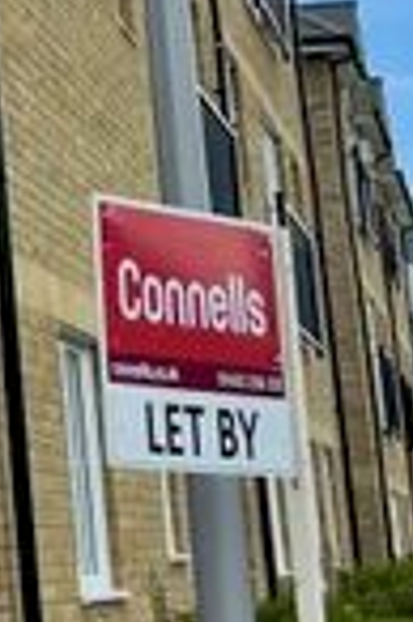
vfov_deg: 15.2
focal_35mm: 130
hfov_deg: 8.9
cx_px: -758
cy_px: -130
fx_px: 2242
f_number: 1.6
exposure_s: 1/3086
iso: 32
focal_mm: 5.1
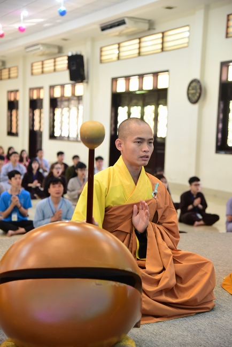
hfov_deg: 20.9
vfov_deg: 30.9
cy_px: 174
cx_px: 116
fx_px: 628
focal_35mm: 65
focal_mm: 65
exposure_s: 1/50
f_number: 4
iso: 1600
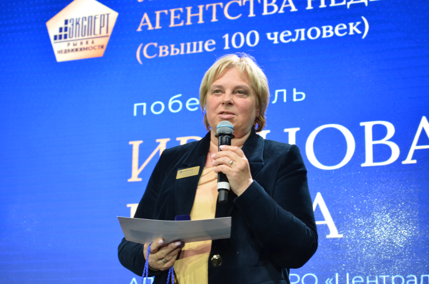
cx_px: 214
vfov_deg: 17.4
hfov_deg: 26.0
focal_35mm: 78
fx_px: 928
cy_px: 142
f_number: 5.6
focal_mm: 52
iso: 800
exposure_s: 1/50
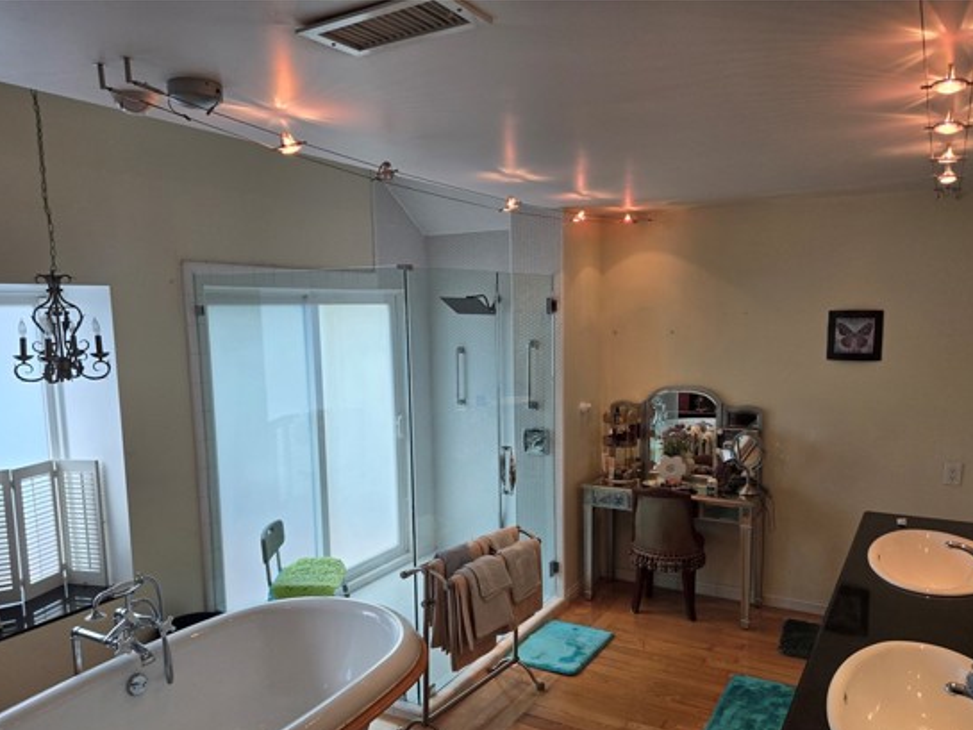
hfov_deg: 65.3
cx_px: 477
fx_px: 759
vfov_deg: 51.1
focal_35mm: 27
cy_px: 427
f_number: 1.8
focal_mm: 5.4
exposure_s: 1/120
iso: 64
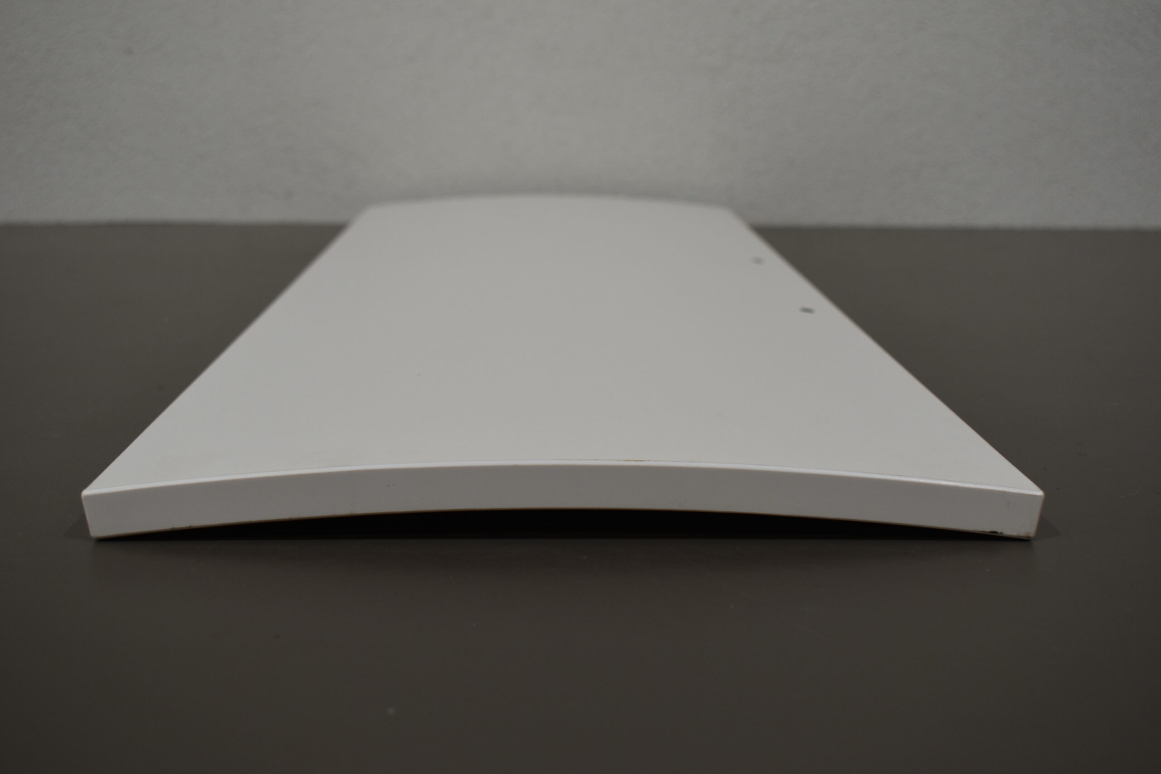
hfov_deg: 45.0
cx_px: 580
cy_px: 387
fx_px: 1403
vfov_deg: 30.9
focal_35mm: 44
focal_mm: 29
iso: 250
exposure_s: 1/125
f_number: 5.6
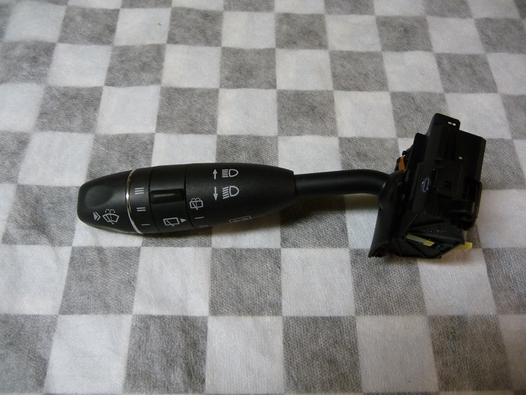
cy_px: 198
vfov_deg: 49.7
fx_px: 425
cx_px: 263
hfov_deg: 63.4
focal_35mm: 28
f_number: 3.3
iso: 250
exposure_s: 1/30
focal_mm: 4.7
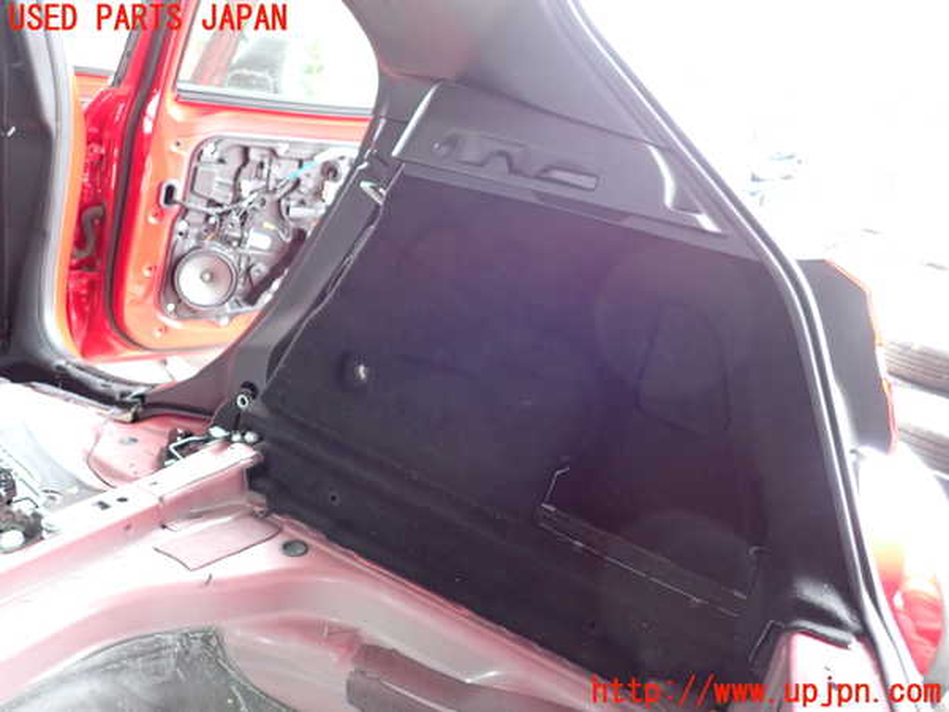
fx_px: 685
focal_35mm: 25
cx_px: 474
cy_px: 356
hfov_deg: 69.4
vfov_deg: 54.9
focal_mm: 4.5
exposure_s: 1/30
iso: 250
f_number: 2
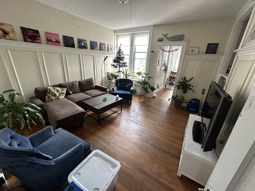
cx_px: 128
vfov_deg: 85.7
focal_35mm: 14
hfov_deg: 102.1
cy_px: 96
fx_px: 103
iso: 320
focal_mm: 2.22
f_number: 2.2
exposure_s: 1/99
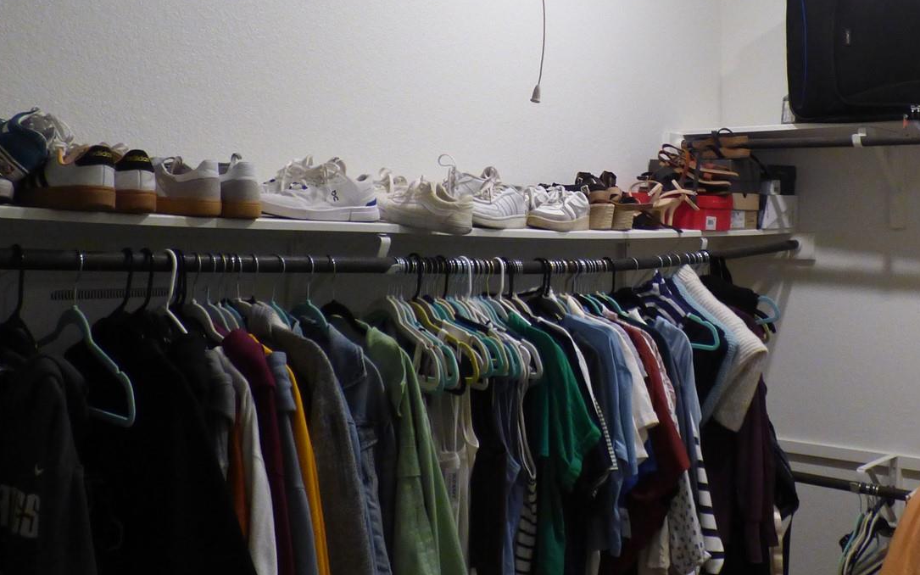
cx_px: 618
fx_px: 1003
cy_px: 182
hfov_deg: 48.4
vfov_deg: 31.7
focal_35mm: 40
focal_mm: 3.58
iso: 400
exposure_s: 1/40
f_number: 2.8
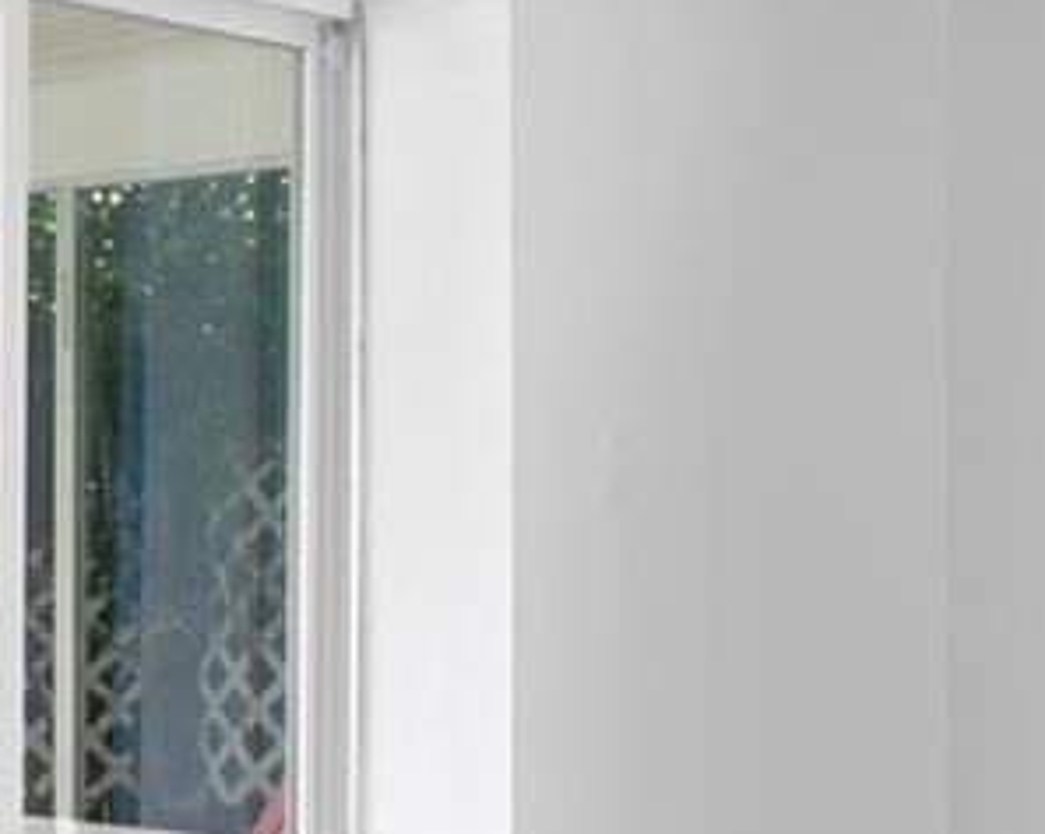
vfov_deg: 18.9
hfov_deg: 19.7
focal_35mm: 81
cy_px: 542
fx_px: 2503
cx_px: -619
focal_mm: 16
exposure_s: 1/3
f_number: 9
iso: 250
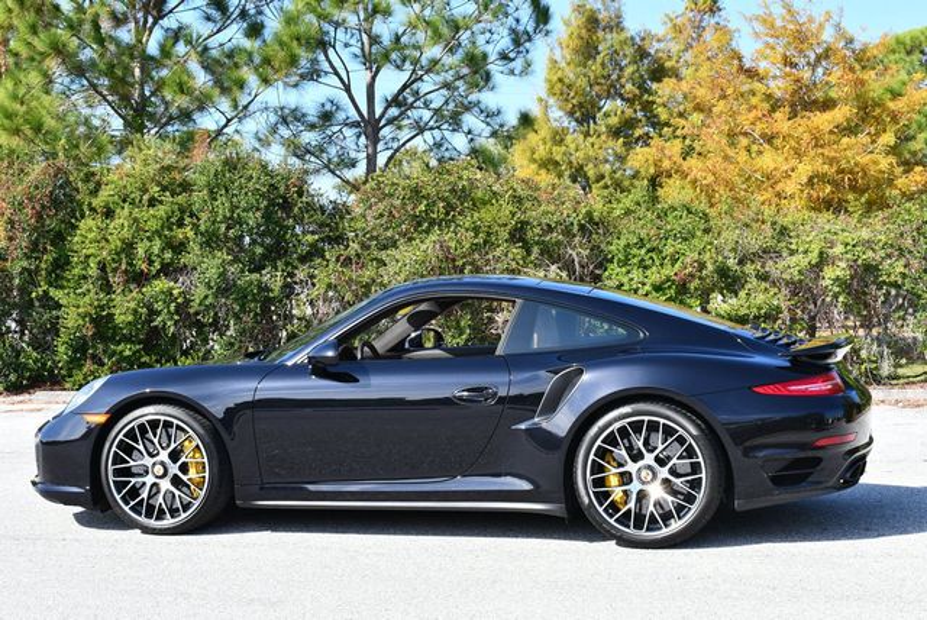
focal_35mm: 60
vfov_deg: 22.7
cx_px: 464
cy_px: 310
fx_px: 1546
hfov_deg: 33.4
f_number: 8
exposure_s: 1/250
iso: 200
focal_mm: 30
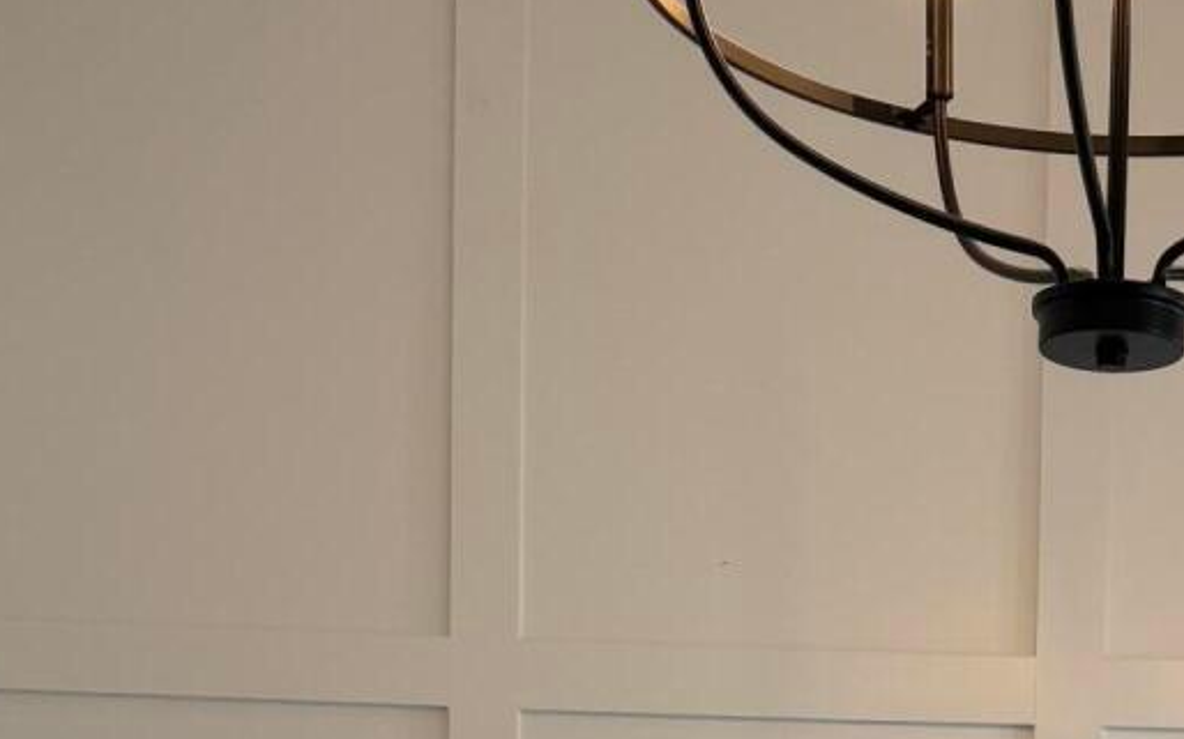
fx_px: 3194
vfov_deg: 12.1
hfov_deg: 20.6
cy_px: 1333
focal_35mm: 99
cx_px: 1069
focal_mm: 6.76
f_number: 1.78
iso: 64
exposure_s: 1/160
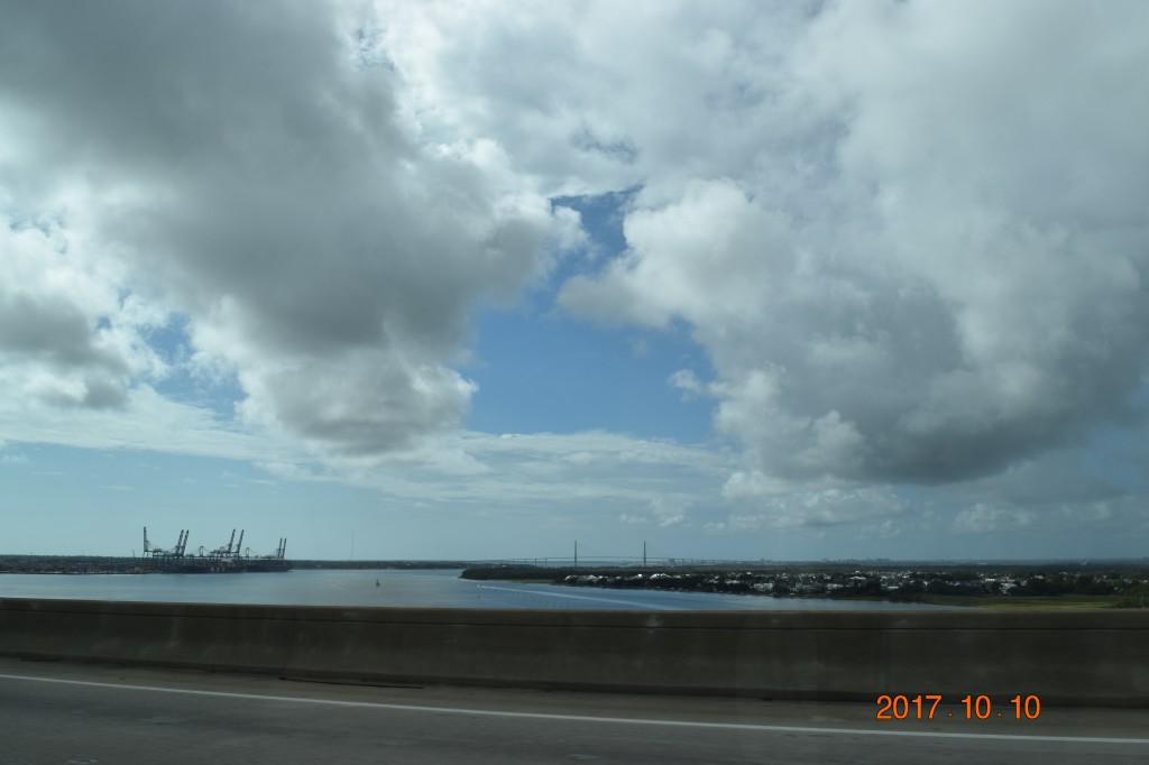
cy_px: 382
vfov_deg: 43.6
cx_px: 574
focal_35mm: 30
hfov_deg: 61.9
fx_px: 957
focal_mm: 20
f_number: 11
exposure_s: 1/500
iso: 200
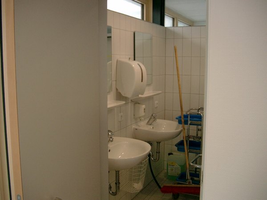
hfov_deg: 50.1
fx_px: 285
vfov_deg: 38.7
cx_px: 134
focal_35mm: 37
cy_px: 100
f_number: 2.6
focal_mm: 7.6
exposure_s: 1/100
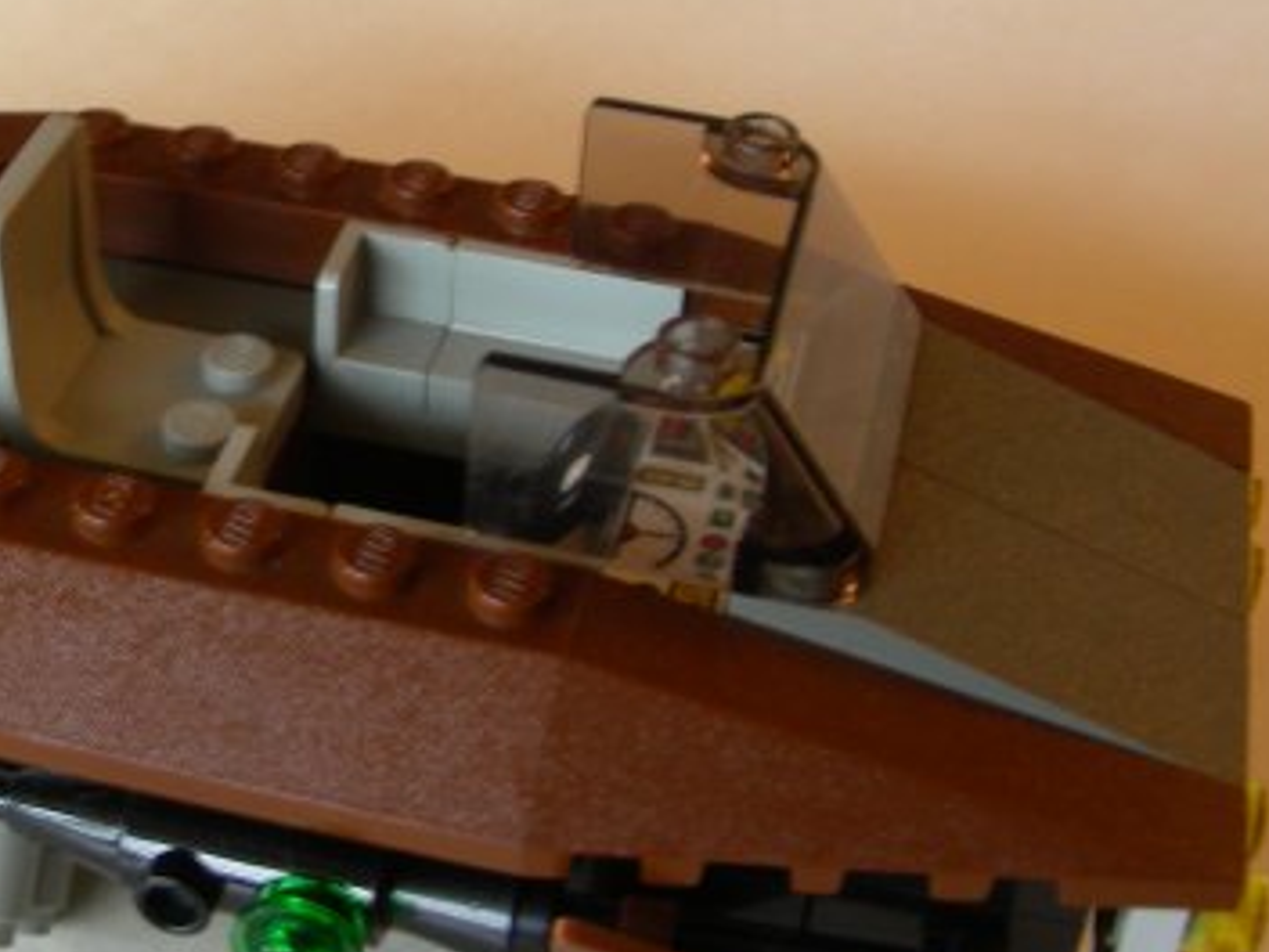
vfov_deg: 21.2
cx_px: 339
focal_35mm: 69
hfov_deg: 27.8
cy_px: 317
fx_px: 2529
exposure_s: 1/3.9
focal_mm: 6.3
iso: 55
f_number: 3.5
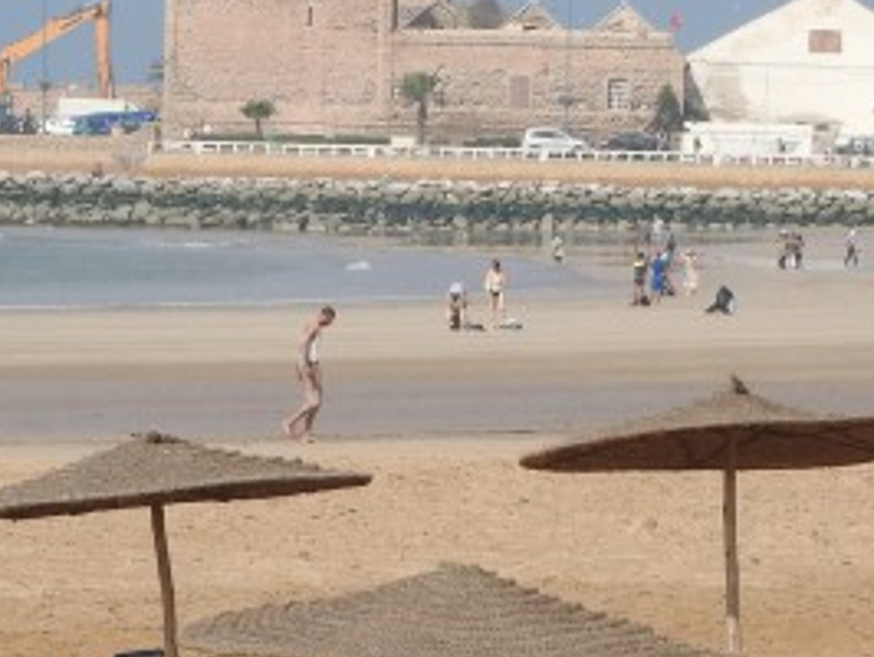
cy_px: 447
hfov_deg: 3.9
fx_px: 12914
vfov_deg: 2.9
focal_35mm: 511
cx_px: 266
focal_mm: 30.5
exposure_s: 1/800
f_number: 5.2
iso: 100
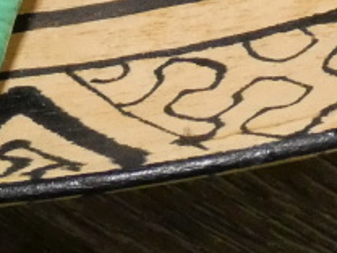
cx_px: 167
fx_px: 750
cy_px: 380
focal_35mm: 77
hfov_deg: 25.3
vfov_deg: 17.3
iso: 800
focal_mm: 3.6
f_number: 2.8
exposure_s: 1/125
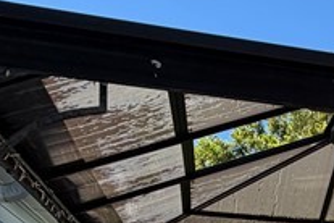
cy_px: 364
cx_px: 397
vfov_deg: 16.7
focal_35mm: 72
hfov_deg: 25.3
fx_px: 668
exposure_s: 1/770
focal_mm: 2.22
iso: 32
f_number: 2.2
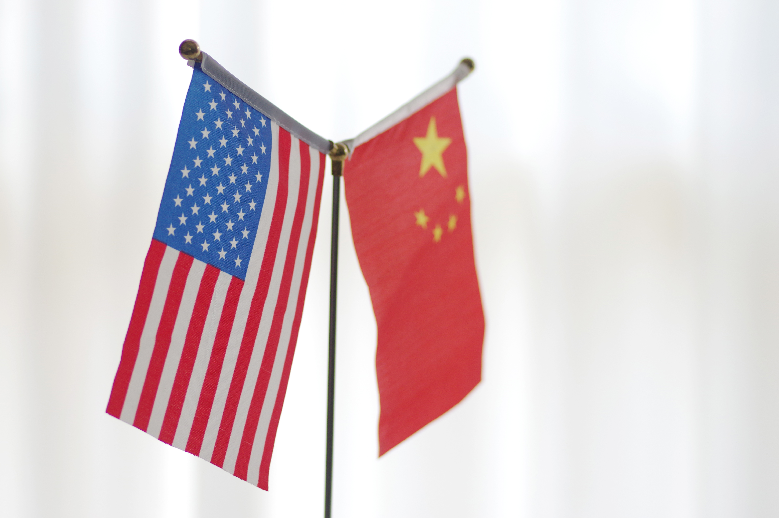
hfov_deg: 13.7
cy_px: 259
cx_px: 390
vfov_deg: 9.1
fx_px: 3243
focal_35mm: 150
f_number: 2.8
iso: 400
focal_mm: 100
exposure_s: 1/200
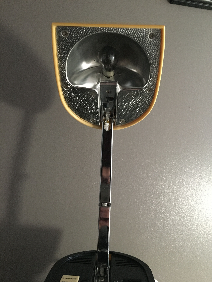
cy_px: 141
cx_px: 106
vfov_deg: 61.7
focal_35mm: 29
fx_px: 237
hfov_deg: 48.2
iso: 400
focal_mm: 4.15
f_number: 2.2
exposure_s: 1/17
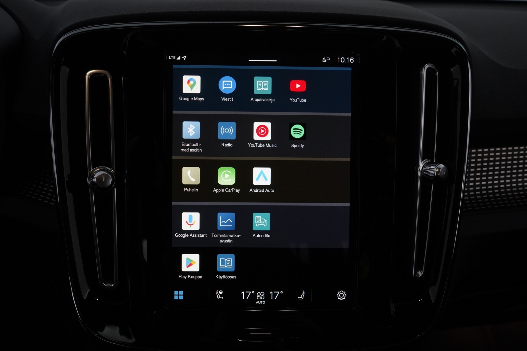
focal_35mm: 28
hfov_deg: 65.5
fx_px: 410
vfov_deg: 46.4
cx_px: 264
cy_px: 176
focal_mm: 28
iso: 4000
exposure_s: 1/60
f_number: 9
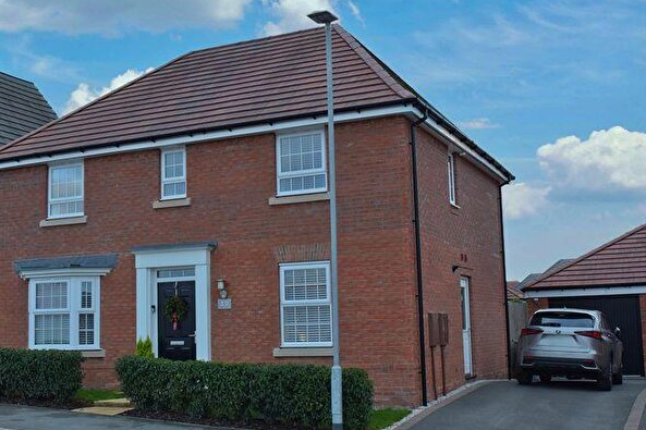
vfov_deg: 29.2
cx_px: 278
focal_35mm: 46
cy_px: 234
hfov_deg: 42.7
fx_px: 825
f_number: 5.6
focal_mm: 26
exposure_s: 1/250
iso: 320
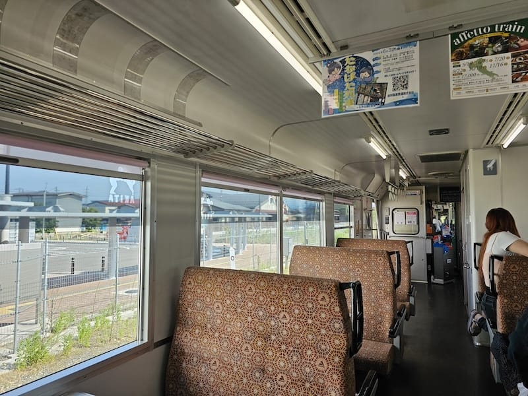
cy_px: 198
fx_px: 351
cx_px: 264
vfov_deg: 58.9
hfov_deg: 73.9
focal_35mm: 23
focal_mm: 6.3
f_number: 1.7
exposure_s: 1/207
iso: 20
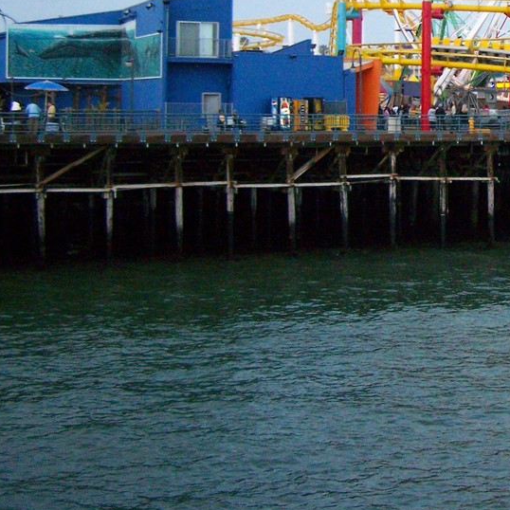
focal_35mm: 80
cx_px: 604
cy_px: 98
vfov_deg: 21.4
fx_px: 1333
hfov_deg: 20.3
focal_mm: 6.3
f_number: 2.8
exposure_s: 1/100
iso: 400
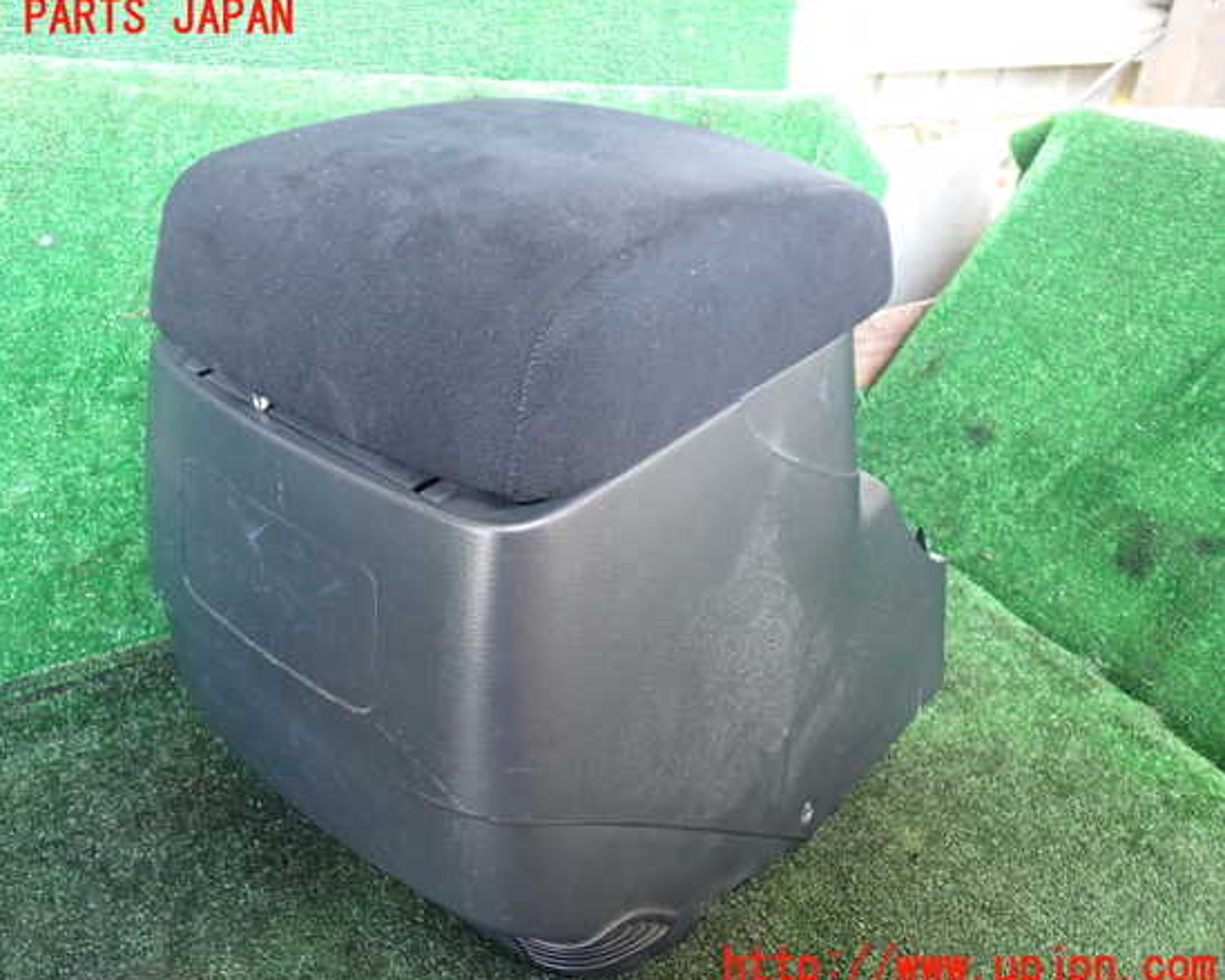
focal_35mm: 32
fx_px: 1160
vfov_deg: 45.8
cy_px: 493
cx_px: 558
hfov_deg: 55.6
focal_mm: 5.4
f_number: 2.3
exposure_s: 1/30
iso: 320
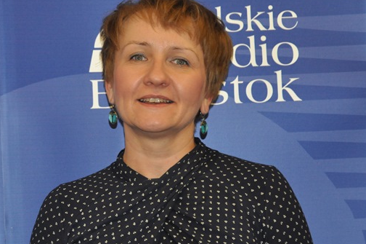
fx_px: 1402
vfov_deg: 9.9
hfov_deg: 14.8
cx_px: 84
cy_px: 140
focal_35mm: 138
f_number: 5
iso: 800
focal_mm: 58
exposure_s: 1/60
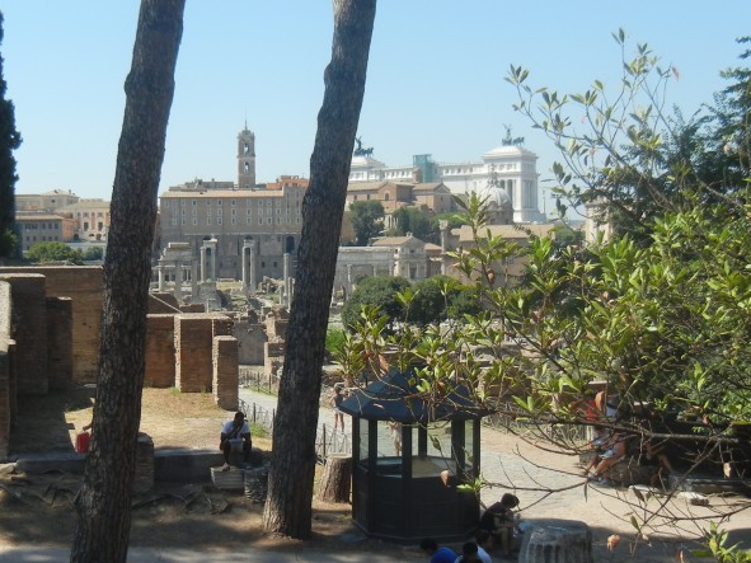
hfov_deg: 36.5
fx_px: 1128
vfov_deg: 28.0
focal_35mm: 52
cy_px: 276
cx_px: 262
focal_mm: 5.4
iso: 160
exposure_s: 1/259
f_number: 7
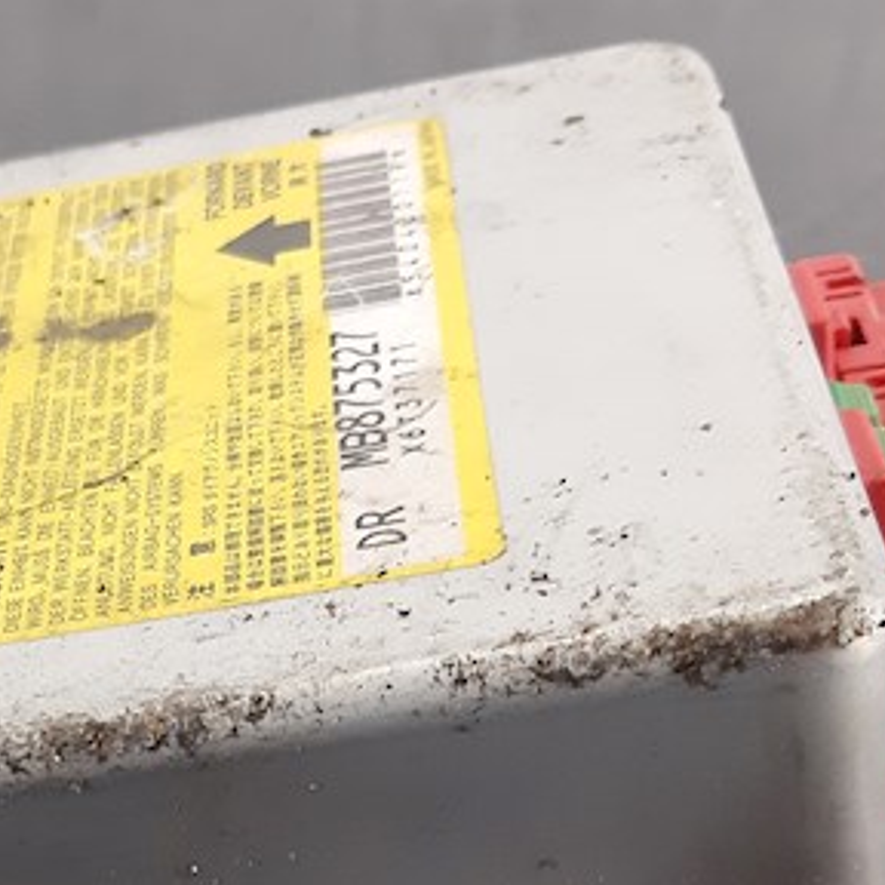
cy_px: 968
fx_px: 2459
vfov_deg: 19.6
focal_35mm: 85
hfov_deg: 20.2
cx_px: 191
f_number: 1.7
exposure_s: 1/50
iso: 200
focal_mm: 3.93
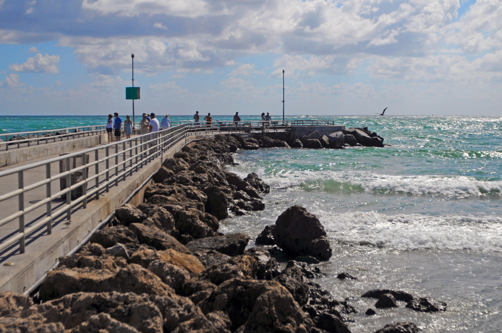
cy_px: 180
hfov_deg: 33.7
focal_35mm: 60
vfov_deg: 22.7
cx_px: 240
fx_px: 830
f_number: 4.5
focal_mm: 35
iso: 200
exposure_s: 1/8000
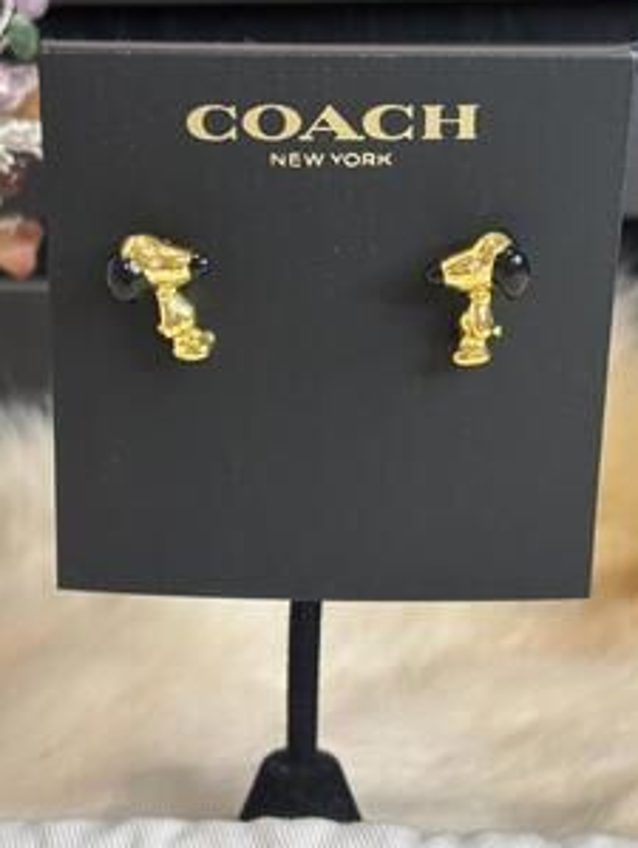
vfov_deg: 29.4
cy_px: 411
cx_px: 309
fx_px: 1618
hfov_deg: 22.3
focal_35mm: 66
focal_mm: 5.96
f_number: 1.6
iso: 125
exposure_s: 1/60
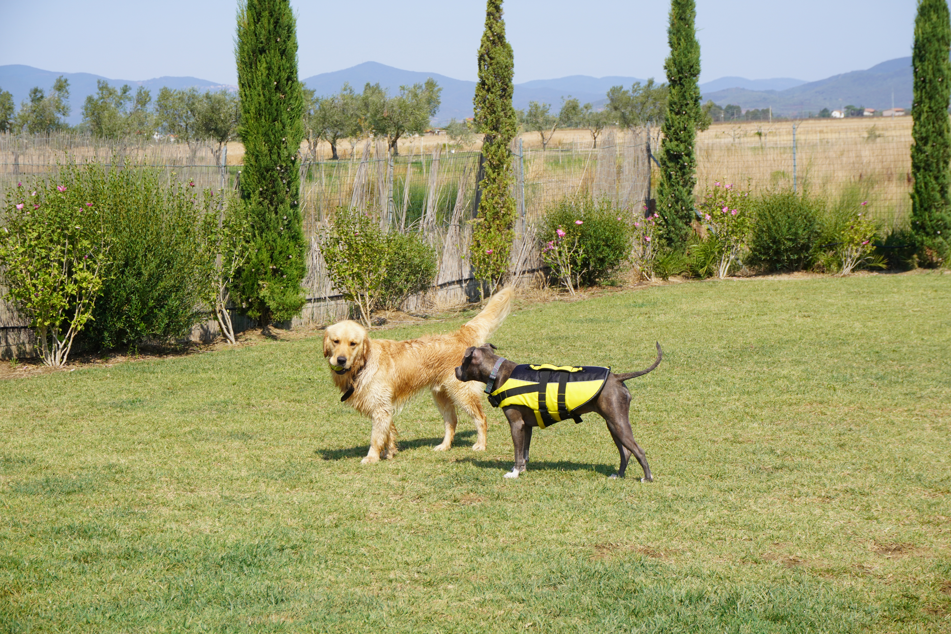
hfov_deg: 27.0
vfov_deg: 18.2
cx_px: 476
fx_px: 1981
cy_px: 317
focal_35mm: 75
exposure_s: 1/125
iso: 100
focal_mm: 50
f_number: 11
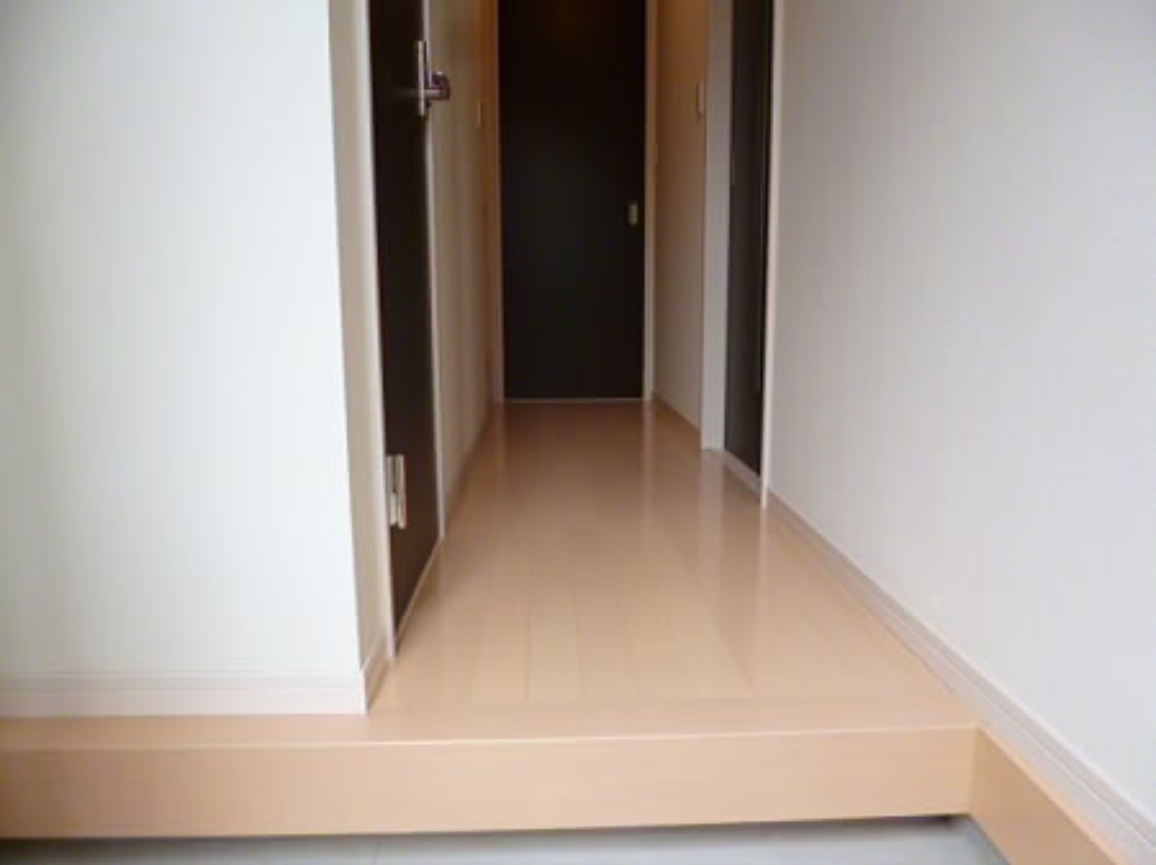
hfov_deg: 71.6
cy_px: 432
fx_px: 801
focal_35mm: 24
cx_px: 578
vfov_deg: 56.8
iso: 400
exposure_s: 1/400
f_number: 2.5
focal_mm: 4.3
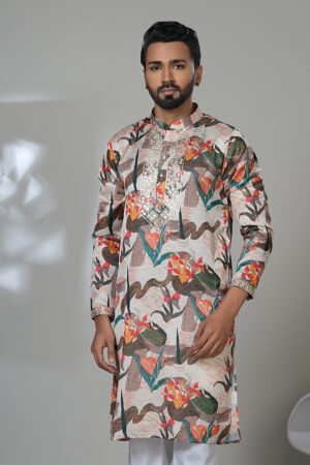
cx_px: 155
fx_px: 1640
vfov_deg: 16.1
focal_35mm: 127
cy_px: 232
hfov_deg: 10.8
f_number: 9
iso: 125
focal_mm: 85
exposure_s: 1/160
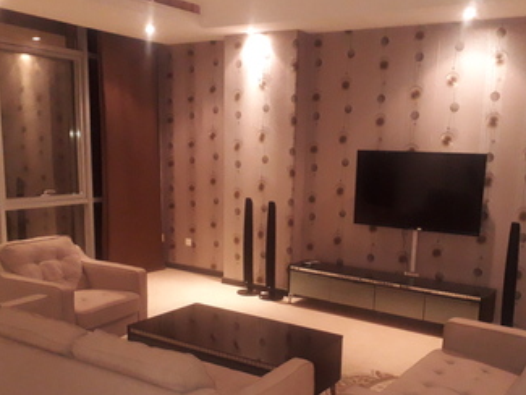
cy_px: 261
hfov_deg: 48.9
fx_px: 578
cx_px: 286
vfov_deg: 37.4
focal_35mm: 38
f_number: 1.9
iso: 320
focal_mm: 3.6
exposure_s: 1/25
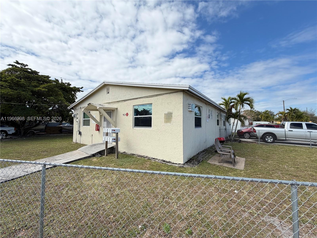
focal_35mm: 14
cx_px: 158
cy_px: 119
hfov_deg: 102.1
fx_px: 128
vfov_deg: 85.7
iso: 40
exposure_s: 1/694
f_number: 2.2
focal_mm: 2.22
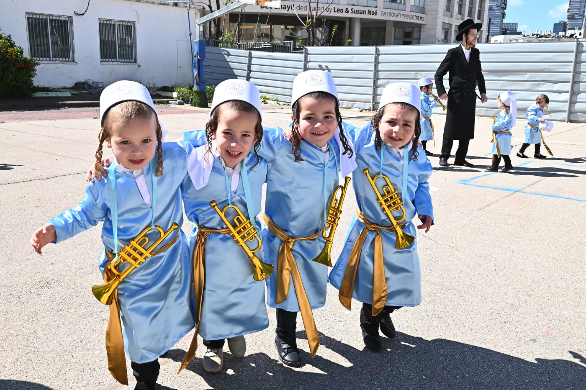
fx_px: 553
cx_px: 293
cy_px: 195
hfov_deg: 55.8
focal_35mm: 34
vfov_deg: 38.8
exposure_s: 1/320
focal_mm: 34
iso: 400
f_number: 13
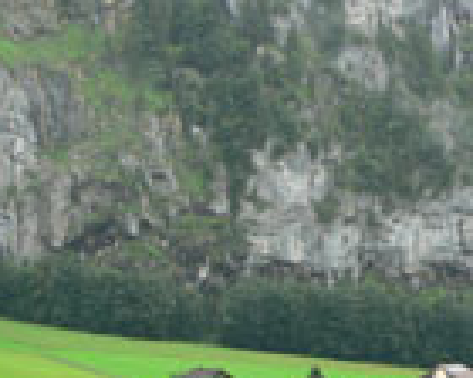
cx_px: 44
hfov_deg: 15.1
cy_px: 243
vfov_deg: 12.2
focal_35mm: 126
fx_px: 1764
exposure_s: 1/80
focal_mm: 6.6
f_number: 2.8
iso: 80
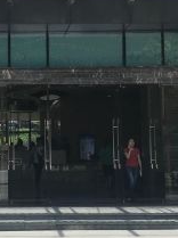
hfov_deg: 15.5
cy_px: 95
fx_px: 646
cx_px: 22
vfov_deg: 20.9
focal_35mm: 94
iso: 20
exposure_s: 1/1880
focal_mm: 3.99
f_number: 1.8
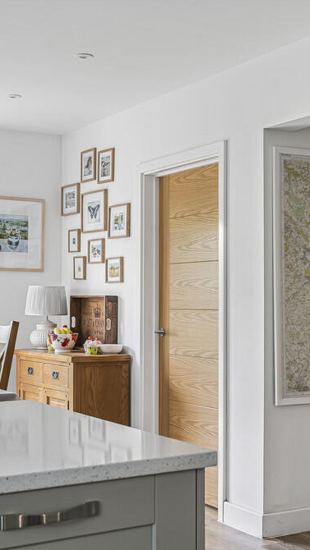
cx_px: 169
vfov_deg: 37.2
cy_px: 278
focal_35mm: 56
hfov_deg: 21.4
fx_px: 818
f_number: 8
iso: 200
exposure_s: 1/10
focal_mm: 35
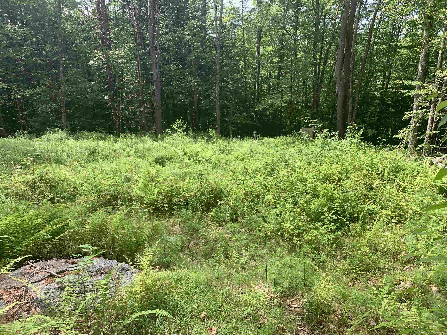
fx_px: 336
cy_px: 168
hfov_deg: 67.3
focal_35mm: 26
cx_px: 224
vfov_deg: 53.1
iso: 25
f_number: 1.8
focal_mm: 4.25
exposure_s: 1/293
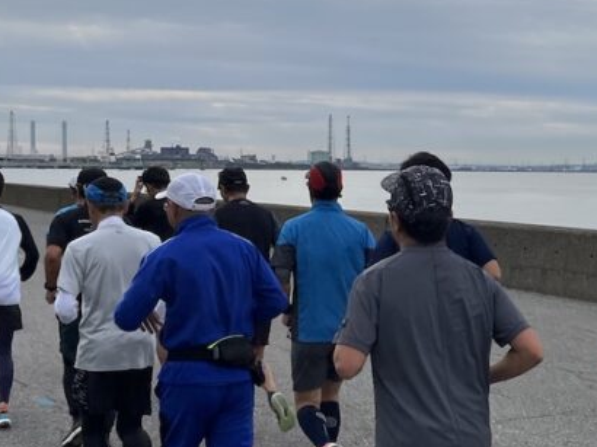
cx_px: 450
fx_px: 1120
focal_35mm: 65
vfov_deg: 22.6
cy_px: 223
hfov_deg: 29.4
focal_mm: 5.1
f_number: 1.6
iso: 50
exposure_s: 1/4016
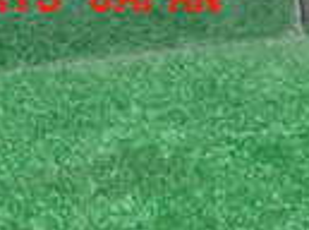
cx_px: 503
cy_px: 506
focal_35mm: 140
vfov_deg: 9.6
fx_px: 1246
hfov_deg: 13.1
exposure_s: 1/30
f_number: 6.3
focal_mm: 5.4
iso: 500
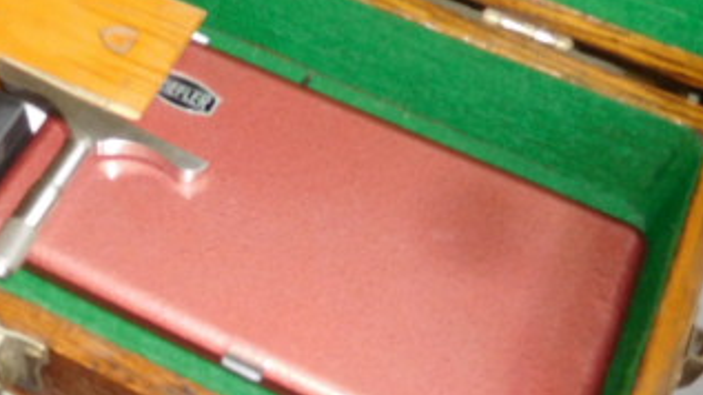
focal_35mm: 55
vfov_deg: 21.8
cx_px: 220
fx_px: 1025
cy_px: 217
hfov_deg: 37.3
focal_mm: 4.5
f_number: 3.4
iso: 200
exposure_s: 1/30
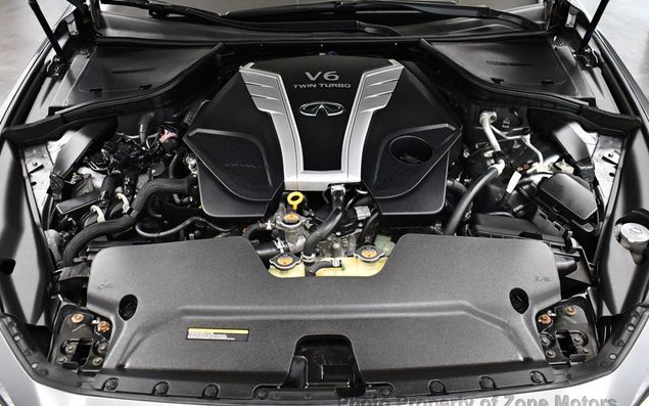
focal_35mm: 37
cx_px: 325
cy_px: 205
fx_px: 654
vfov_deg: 34.4
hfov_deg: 52.7
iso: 2800
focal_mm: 18
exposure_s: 1/125
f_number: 3.5
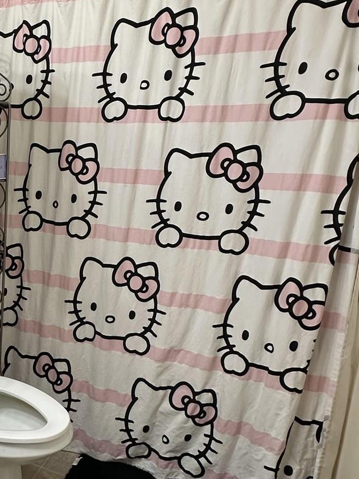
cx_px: -12
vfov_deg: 51.3
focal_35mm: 36
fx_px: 498
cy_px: 256
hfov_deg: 35.3
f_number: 2.2
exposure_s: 1/60
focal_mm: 2.22
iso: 200
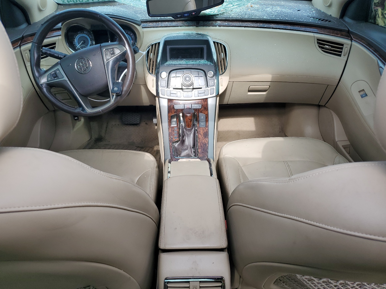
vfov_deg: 53.1
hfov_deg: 67.3
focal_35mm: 26
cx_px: 193
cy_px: 144
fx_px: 290
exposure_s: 1/625
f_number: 1.5
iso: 50
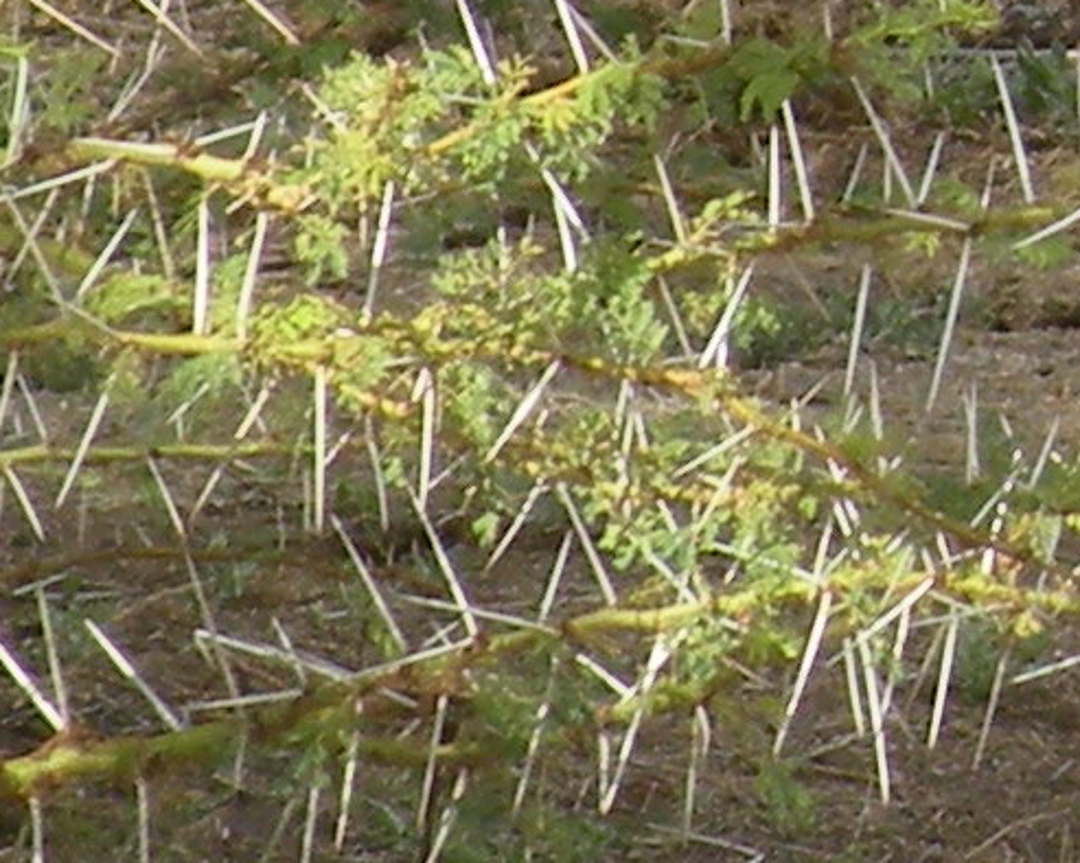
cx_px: 2372
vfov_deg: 1.4
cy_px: -346
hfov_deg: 1.7
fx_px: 35785
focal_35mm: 1120
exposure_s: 1/243
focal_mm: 27.4
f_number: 6.3
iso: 64
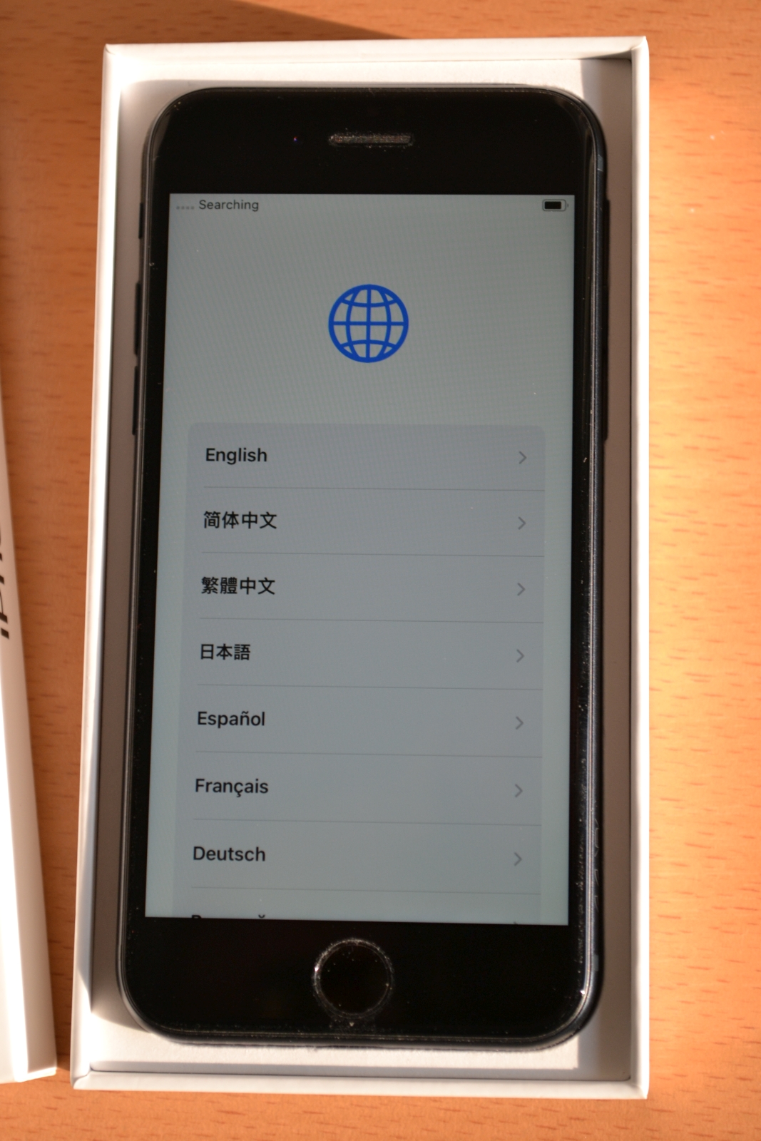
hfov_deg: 16.6
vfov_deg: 24.6
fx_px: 2615
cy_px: 570
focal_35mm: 82
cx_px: 380
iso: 360
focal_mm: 55
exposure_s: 1/125
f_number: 5.6
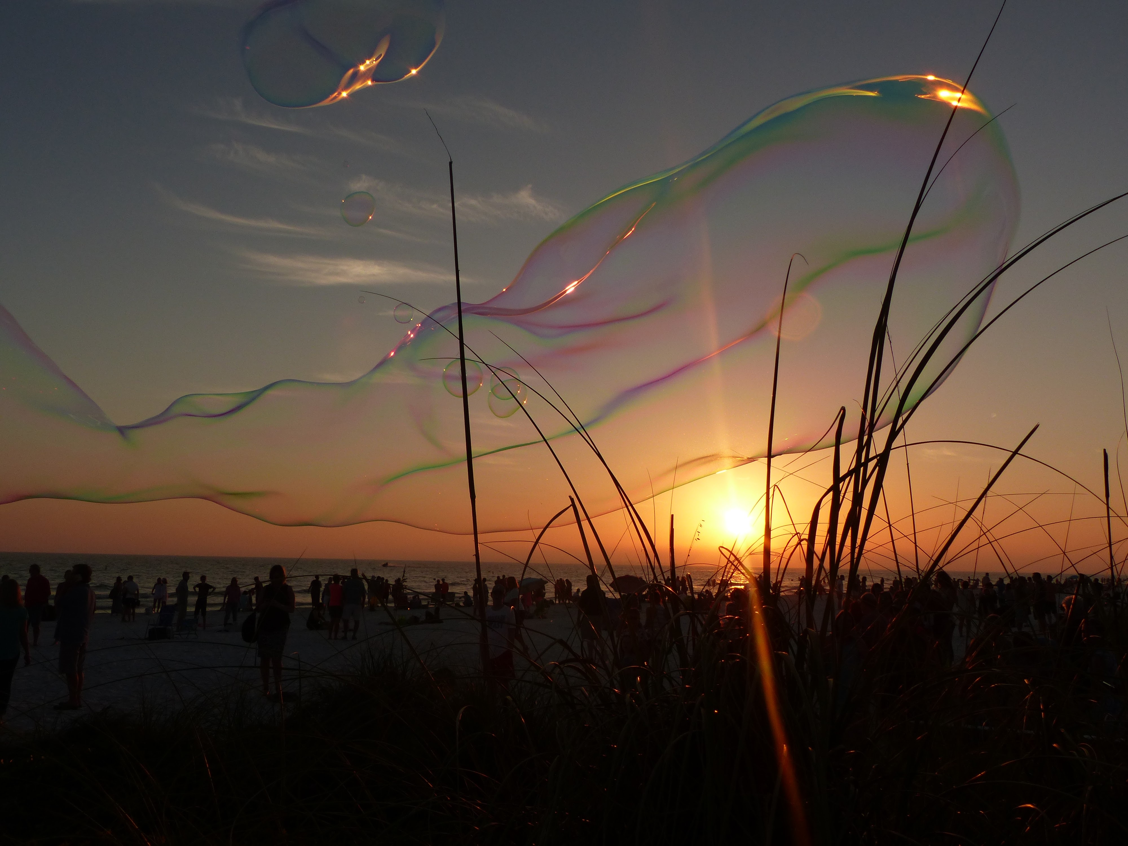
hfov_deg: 61.7
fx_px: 945
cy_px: 423
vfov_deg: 48.2
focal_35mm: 29
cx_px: 564
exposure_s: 1/1300
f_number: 4
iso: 100
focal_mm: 5.3
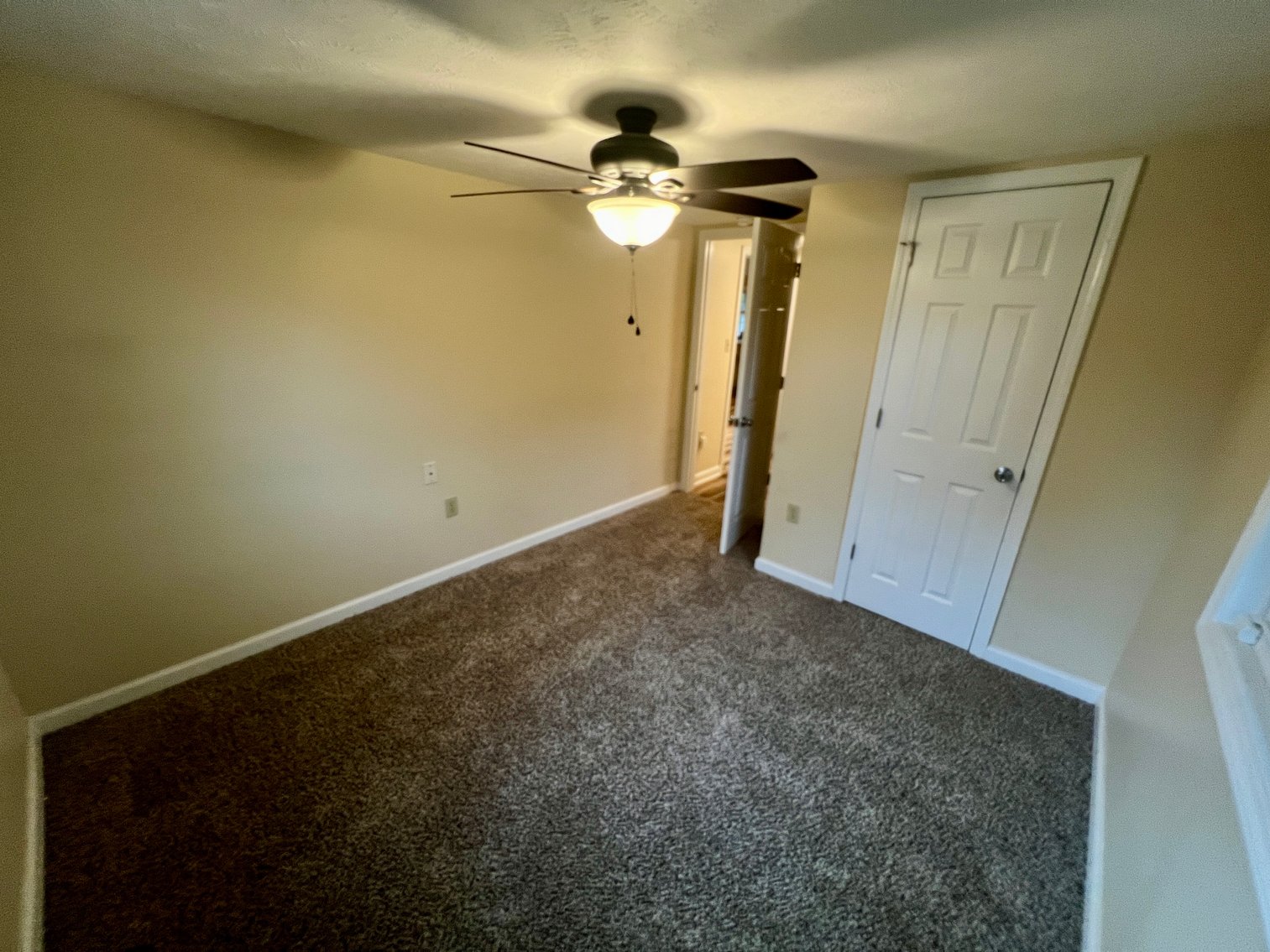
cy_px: 476
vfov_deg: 89.9
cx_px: 635
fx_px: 477
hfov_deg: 106.2
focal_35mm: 13
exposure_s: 1/60
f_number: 1.8
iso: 125
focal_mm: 1.57
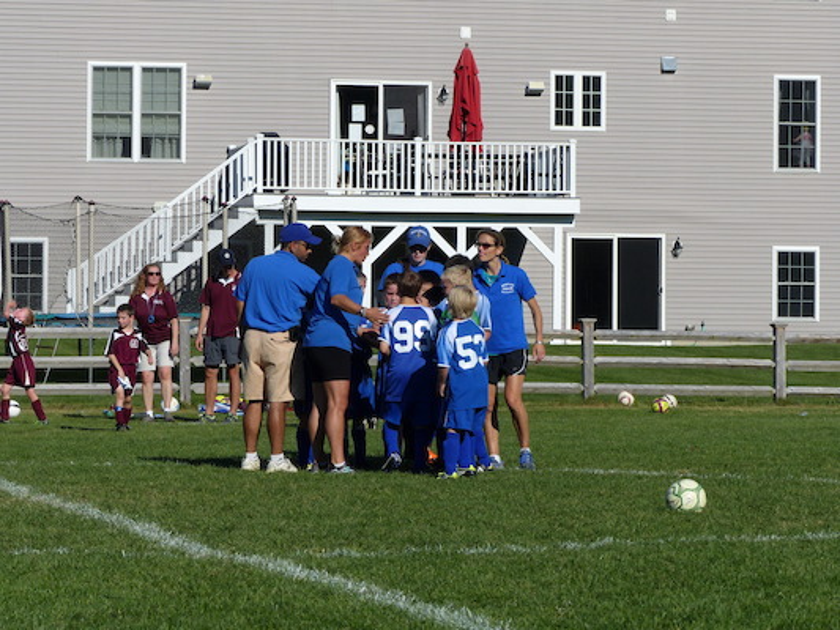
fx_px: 3883
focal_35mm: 160
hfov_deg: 12.3
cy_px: 315
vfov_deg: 9.3
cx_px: 420
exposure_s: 1/1600
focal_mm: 28.7
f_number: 4.5
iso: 100
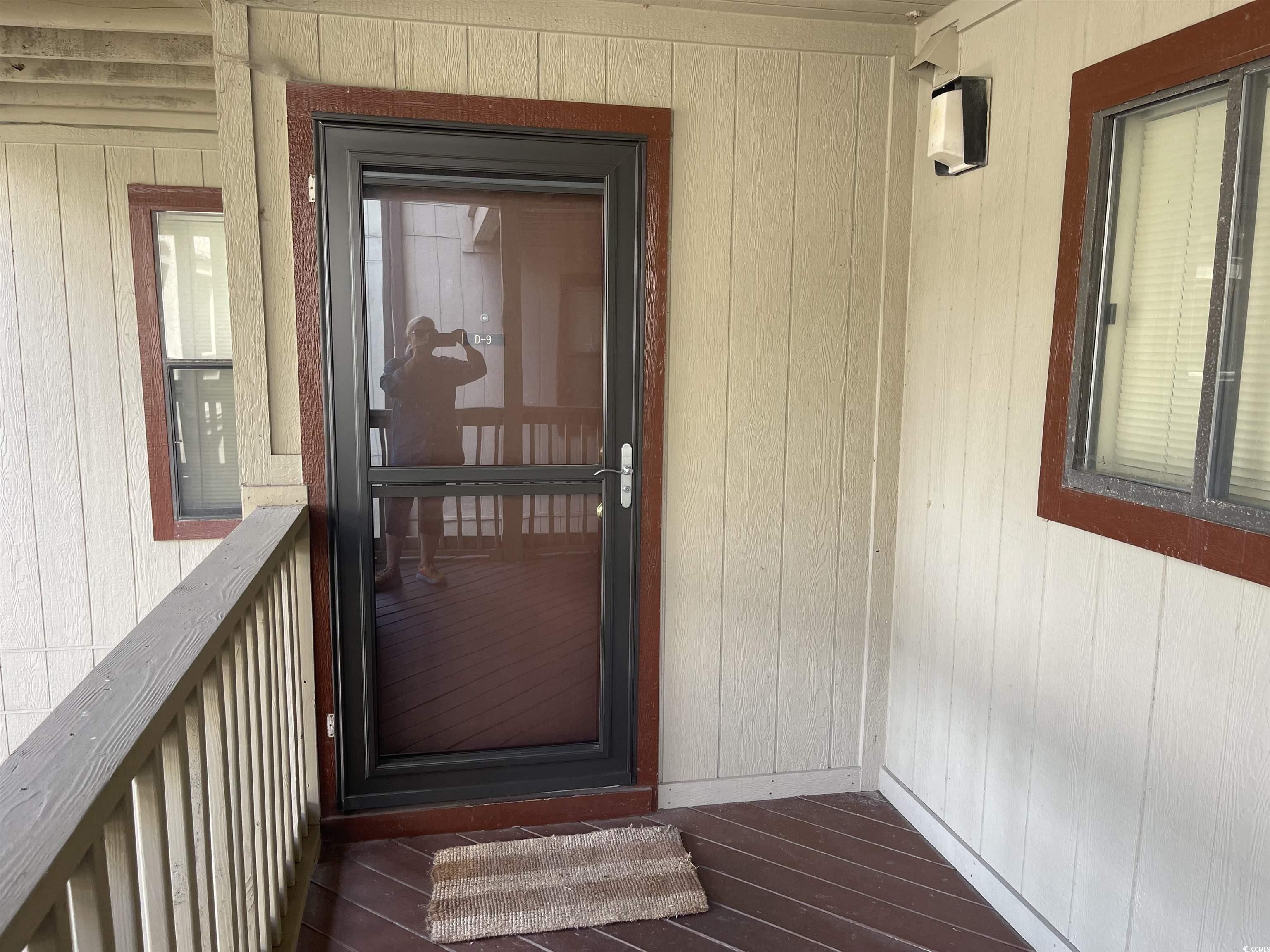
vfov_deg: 54.9
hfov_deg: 69.4
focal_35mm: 25
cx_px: 635
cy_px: 476
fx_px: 917
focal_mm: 5.1
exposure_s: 1/121
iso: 80
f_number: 1.6
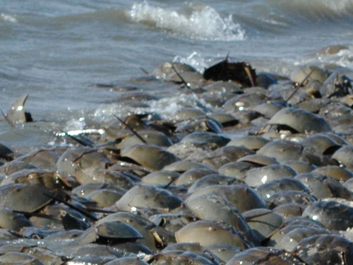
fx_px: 4384
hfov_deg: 4.6
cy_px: 448
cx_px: 246
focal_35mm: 430
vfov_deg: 3.4
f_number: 11
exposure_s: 1/500
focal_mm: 75
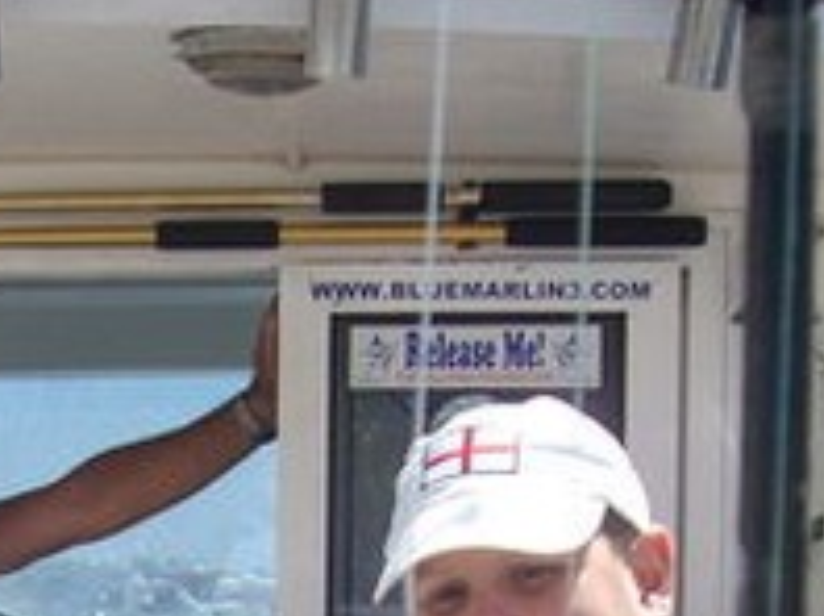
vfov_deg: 12.1
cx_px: -150
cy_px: 828
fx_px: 2805
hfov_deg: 16.1
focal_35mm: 118
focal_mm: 6.2
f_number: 2.8
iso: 64
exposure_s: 1/479
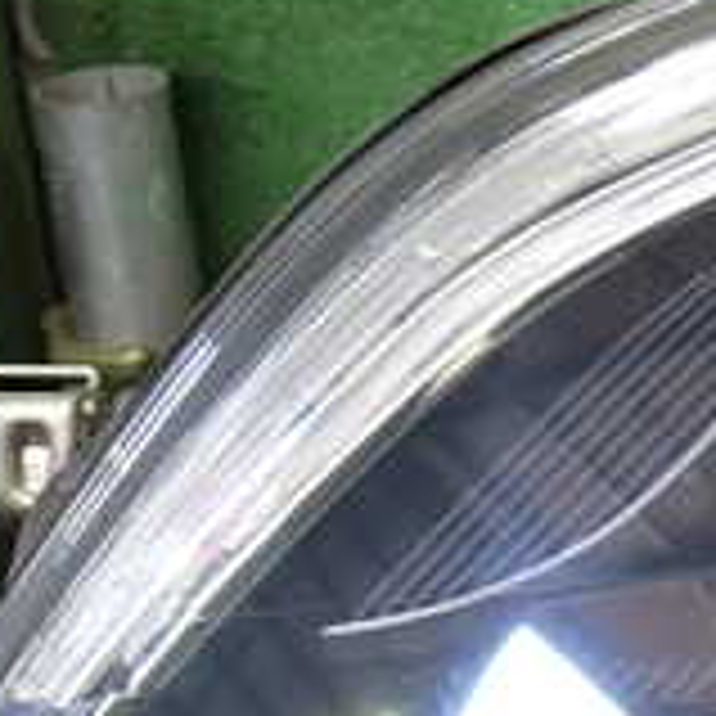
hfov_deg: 15.7
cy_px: 261
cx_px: 1139
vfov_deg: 17.4
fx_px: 2340
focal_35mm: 100
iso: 320
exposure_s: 1/30
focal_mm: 5.4
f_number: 2.3
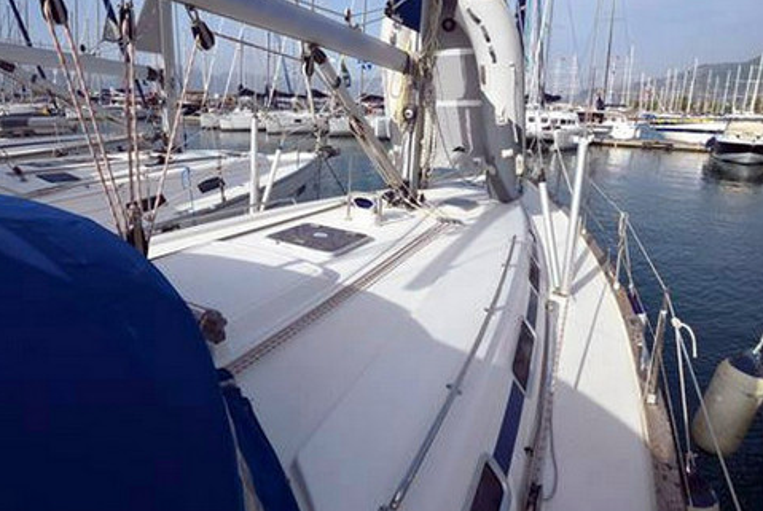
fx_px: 467
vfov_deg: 57.0
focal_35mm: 22
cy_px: 208
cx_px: 333
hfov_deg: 78.1
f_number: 11
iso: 200
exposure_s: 1/500
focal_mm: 17
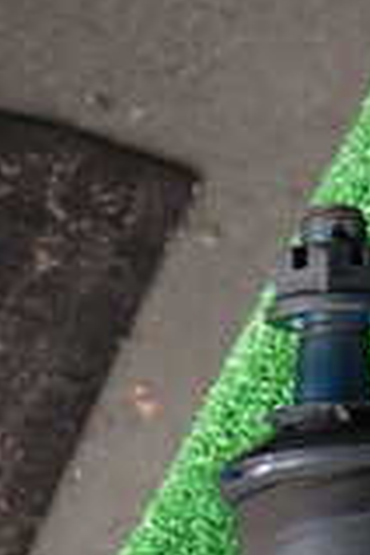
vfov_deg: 14.5
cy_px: 157
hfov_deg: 8.4
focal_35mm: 141
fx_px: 2174
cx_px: 1044
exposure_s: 1/80
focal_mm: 6.37
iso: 100
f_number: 2.5
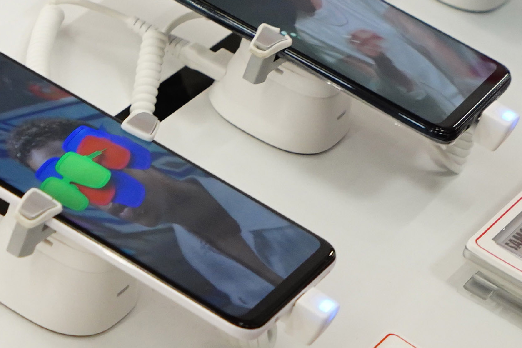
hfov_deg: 10.5
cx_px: 165
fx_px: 2841
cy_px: 44
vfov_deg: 7.0
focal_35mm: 196
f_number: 6.3
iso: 2500
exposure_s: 1/250
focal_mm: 52
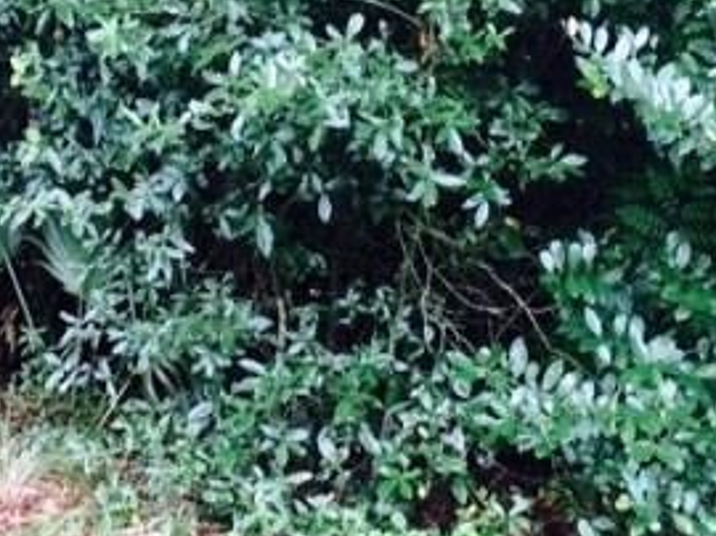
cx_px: 276
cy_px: -50
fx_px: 2273
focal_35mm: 110
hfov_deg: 17.9
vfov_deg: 13.2
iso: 40
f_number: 2.2
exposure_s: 1/30
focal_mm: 4.15
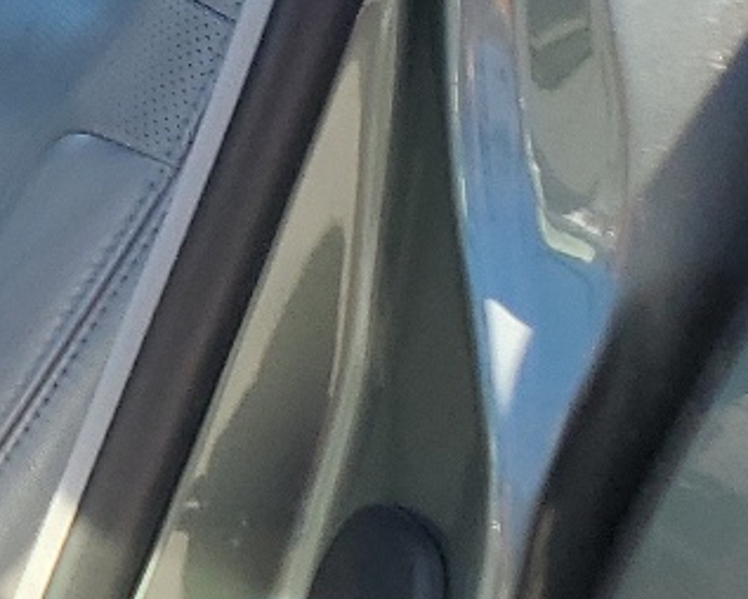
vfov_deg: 12.0
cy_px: 38
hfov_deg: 12.1
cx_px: -1024
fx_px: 2835
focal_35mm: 128
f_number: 1.5
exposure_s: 1/625
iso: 50
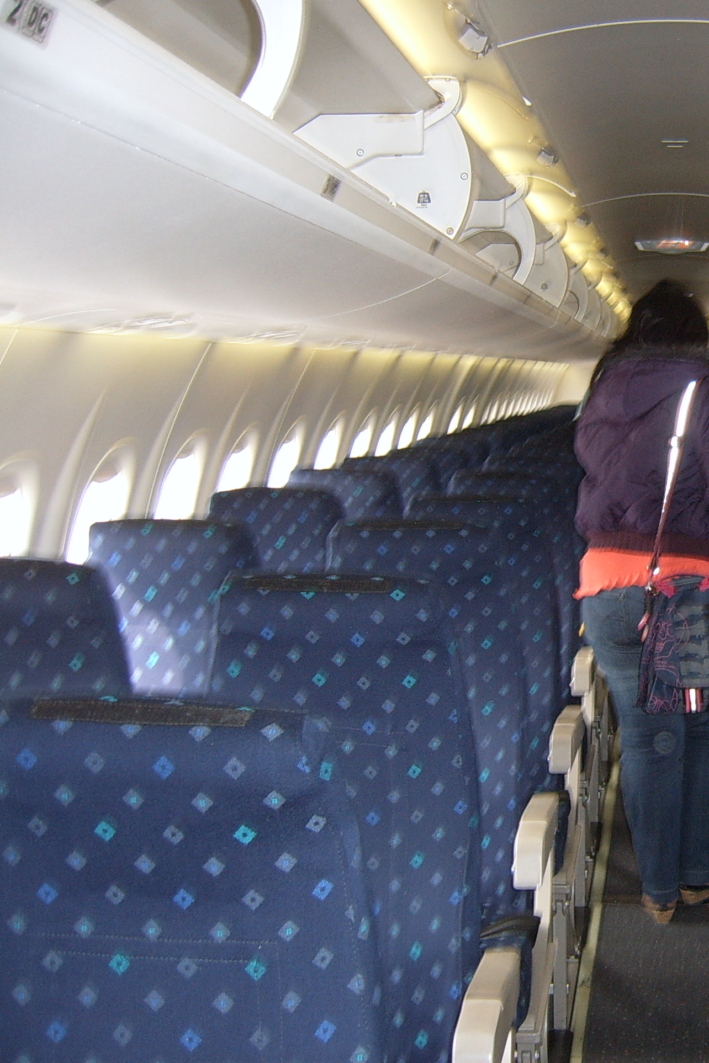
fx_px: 1447
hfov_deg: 26.2
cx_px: 699
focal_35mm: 49
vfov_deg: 40.3
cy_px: 530
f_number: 2.8
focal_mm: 5.8
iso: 69
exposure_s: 1/30
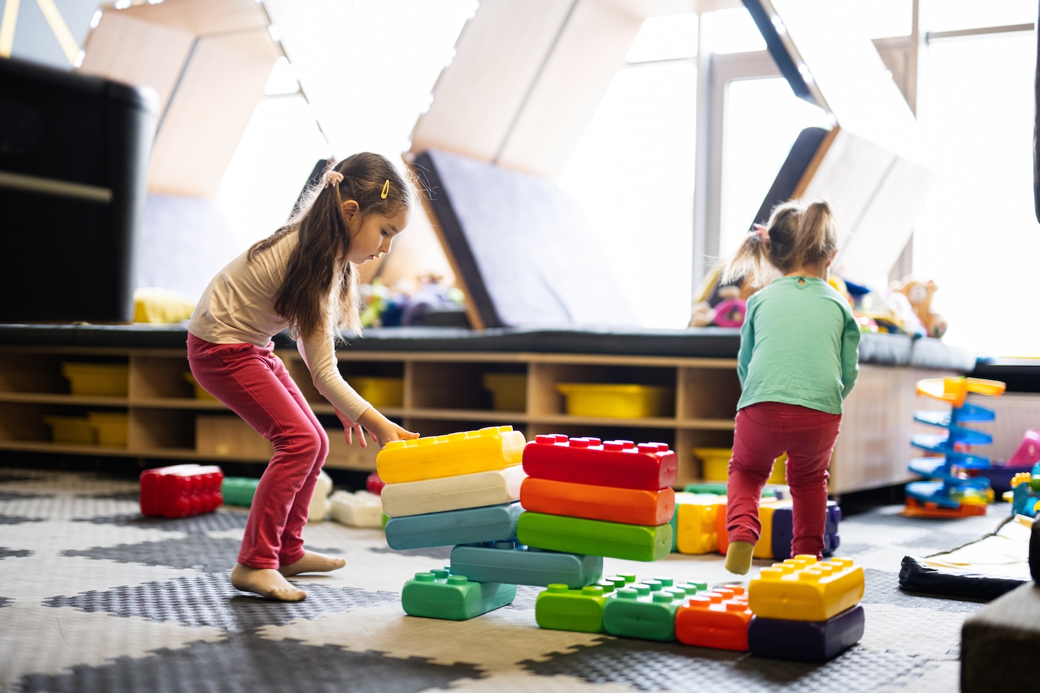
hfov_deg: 39.6
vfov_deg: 27.0
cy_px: 346
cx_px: 520
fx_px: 1444
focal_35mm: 50
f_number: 1.2
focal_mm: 50
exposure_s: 1/200
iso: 500
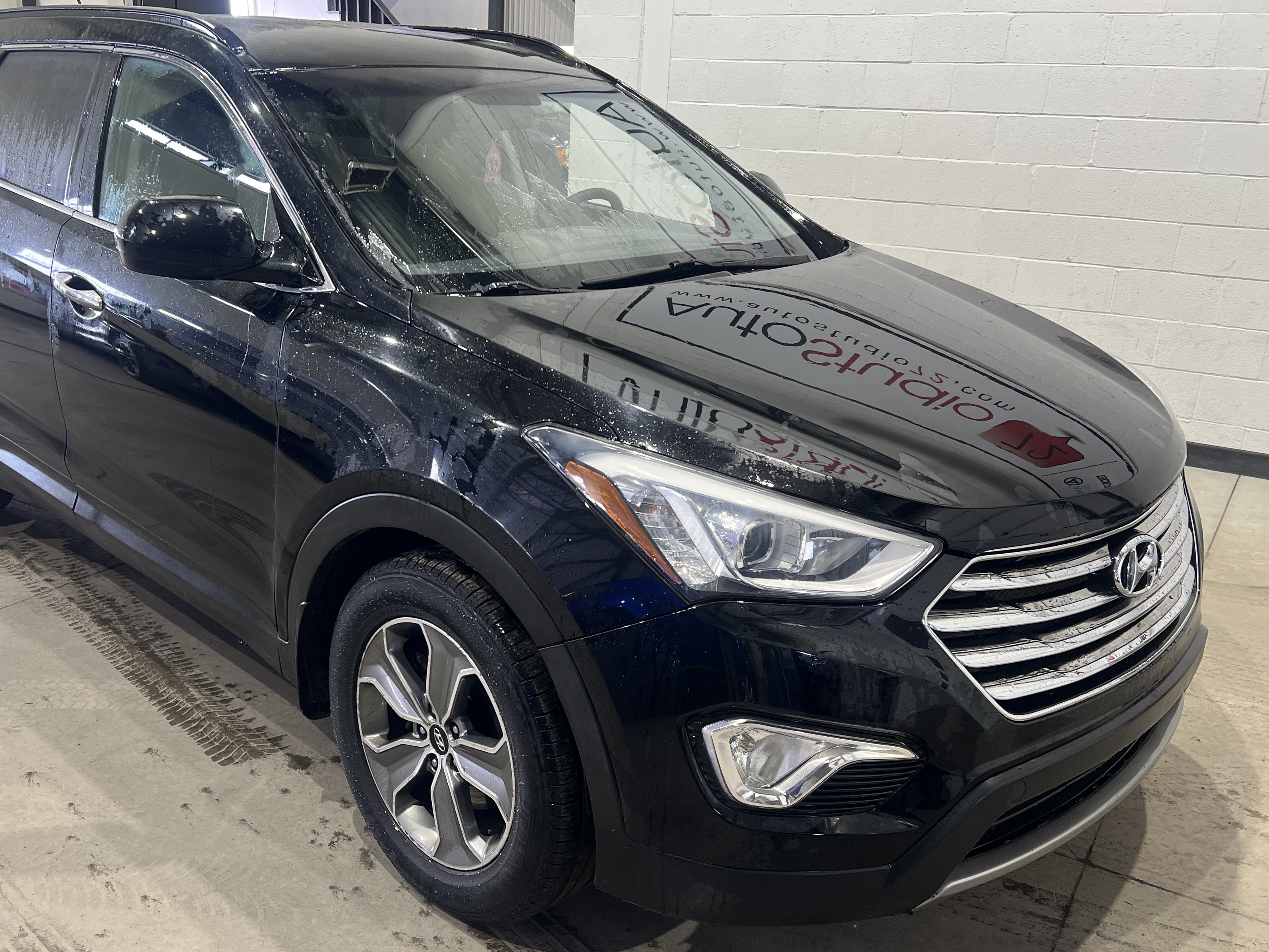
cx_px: 530
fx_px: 1210
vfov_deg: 42.9
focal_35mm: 33
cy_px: 516
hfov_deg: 55.1
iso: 64
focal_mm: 5.7
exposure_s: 1/60
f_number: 1.5
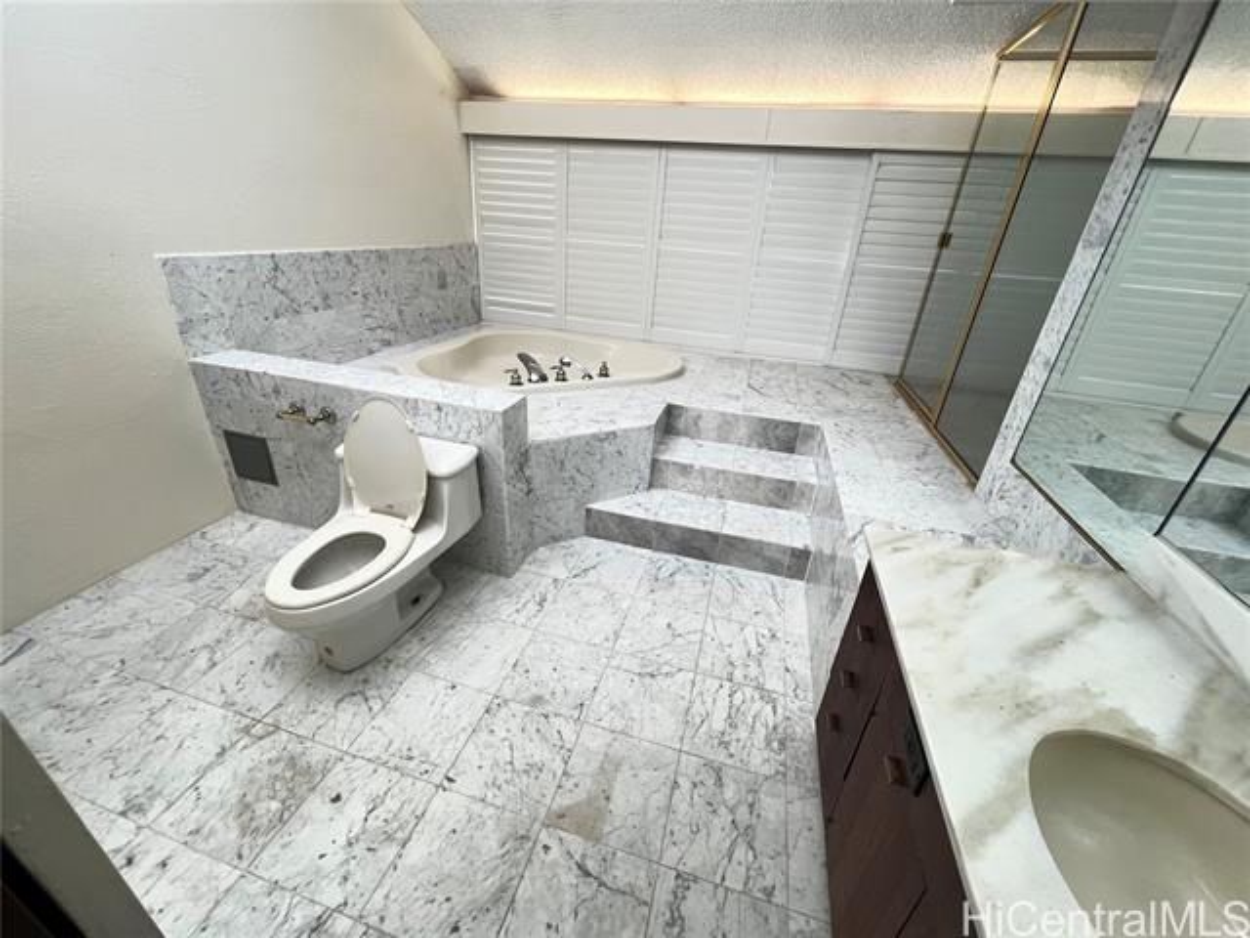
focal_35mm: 13
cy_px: 469
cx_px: 625
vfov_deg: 89.9
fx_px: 469
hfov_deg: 106.2
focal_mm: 1.57
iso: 125
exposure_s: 1/120
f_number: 1.8
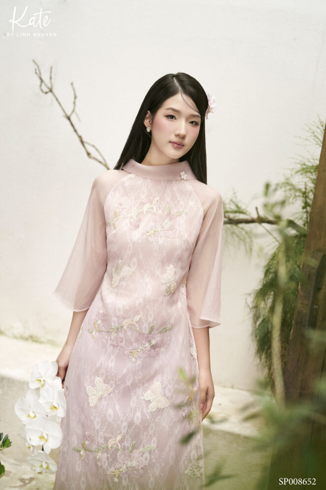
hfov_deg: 27.0
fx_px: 679
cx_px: 163
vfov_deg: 39.6
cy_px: 245
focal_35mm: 50
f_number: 2.5
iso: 640
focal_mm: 50
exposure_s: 1/500
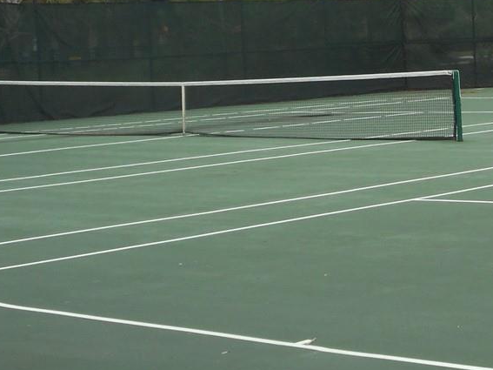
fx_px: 1566
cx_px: 561
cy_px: 151
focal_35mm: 110
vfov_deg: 13.4
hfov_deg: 17.2
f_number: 4.5
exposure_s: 1/320
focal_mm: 6.9
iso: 80
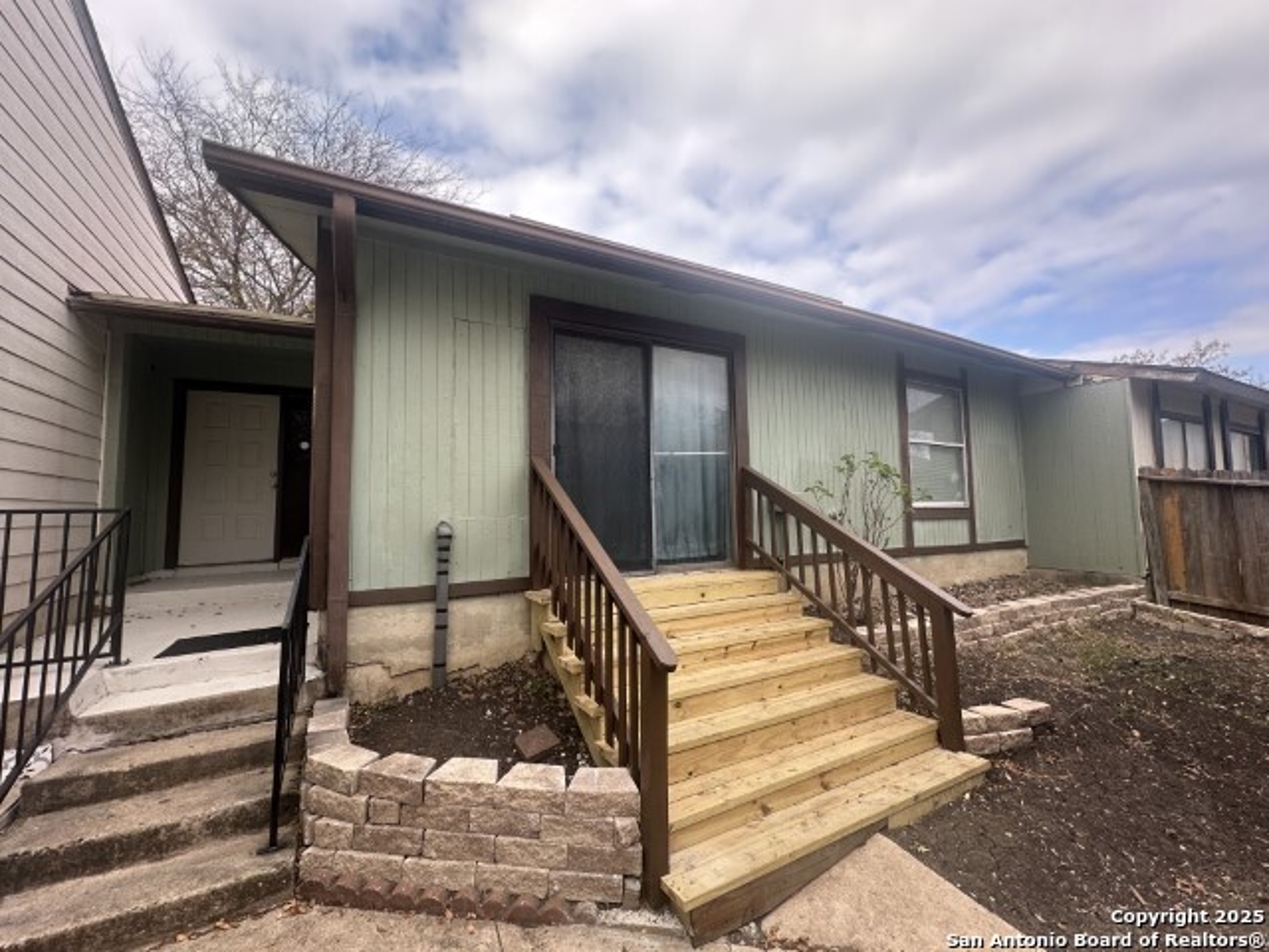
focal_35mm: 14
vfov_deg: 85.7
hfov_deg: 102.1
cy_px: 476
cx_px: 634
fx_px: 513
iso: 40
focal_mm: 2.22
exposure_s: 1/291
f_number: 2.2
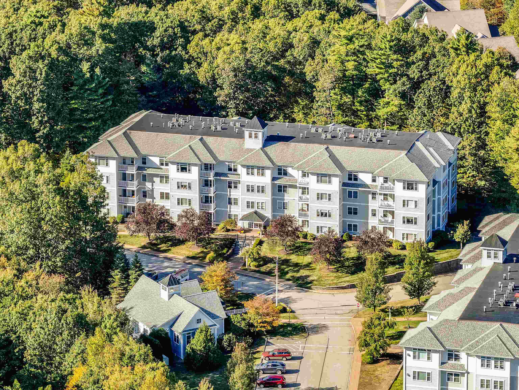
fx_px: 2489
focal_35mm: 166
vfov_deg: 8.9
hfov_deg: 11.9
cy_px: 195
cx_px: 260
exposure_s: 1/320
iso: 100
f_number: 3.4
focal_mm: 30.71
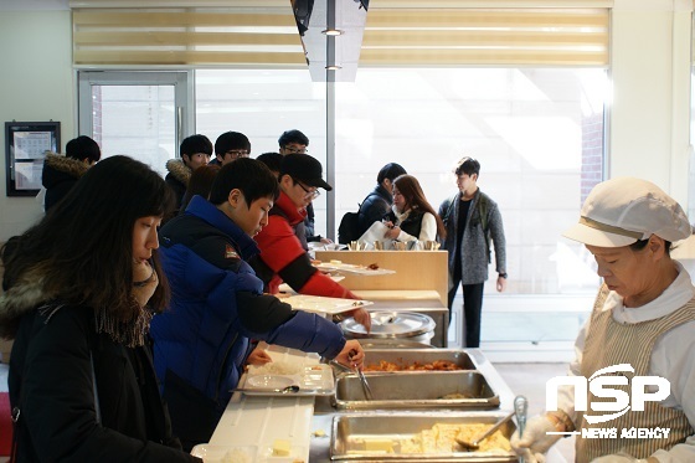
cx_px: 348
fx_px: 753
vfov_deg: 34.2
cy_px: 232
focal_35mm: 39
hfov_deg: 49.6
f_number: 4.5
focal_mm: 26
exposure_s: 1/40
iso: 250
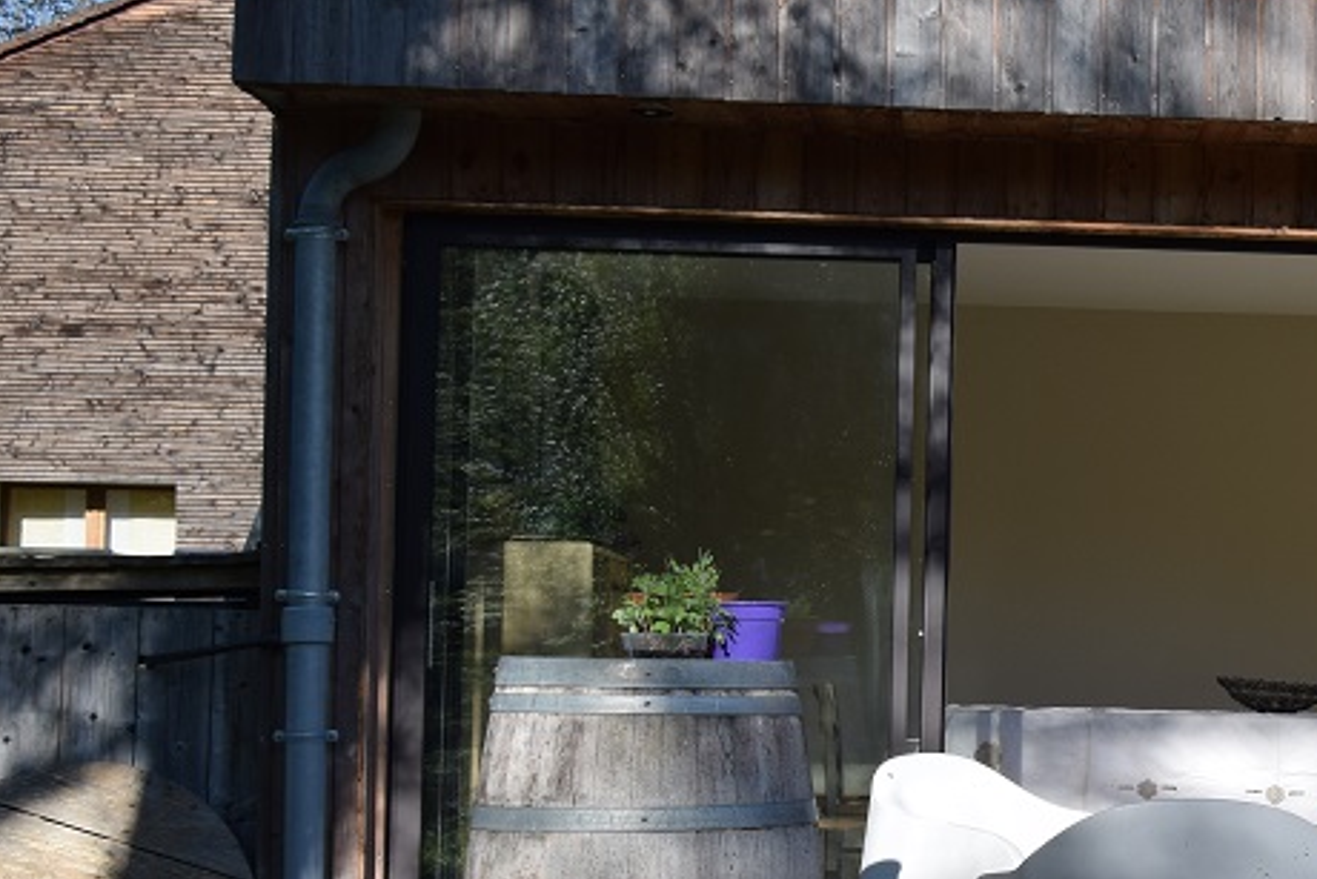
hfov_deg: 22.8
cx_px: 1286
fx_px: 3147
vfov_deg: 15.9
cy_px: 508
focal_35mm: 86
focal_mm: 24
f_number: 9
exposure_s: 1/320
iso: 200
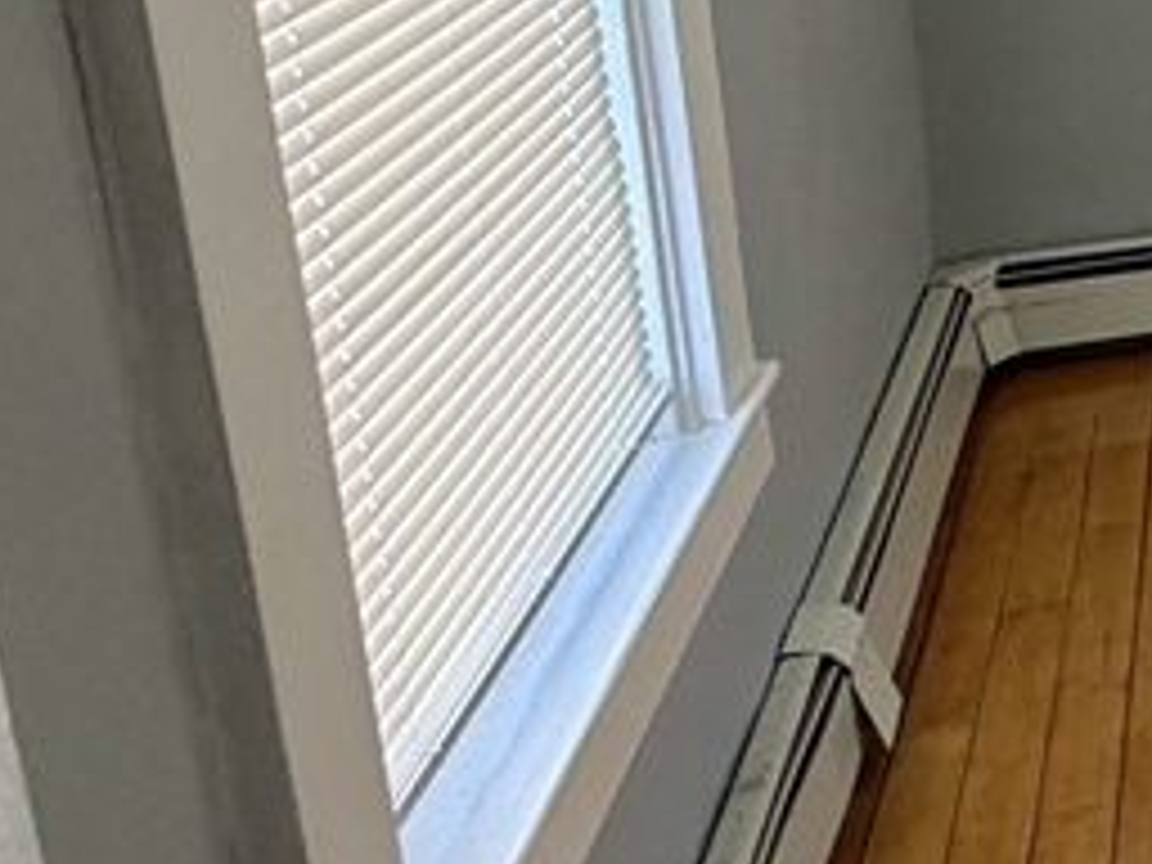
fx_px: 1864
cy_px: -126
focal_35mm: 56
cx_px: 2138
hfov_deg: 21.0
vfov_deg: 24.1
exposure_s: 1/60
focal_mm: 2.22
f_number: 2.2
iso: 200
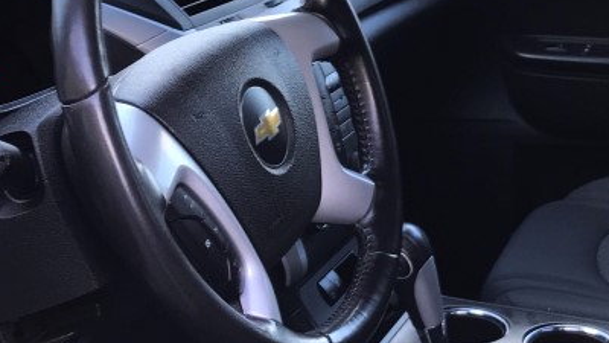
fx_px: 1260
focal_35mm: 78
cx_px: 400
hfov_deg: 27.0
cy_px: 76
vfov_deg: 15.4
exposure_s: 1/90
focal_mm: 3.99
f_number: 1.8
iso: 20
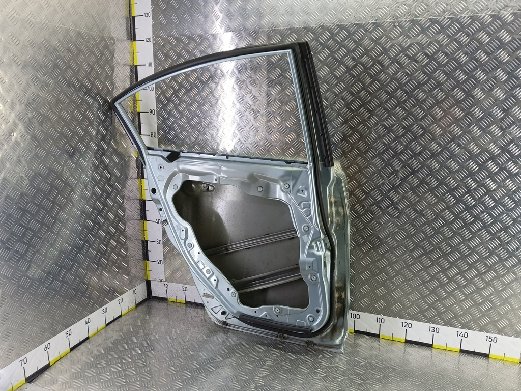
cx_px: 260
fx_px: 346
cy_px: 196
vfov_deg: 58.9
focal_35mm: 23
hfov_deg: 73.9
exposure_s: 1/50
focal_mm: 4.11
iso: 143
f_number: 1.6
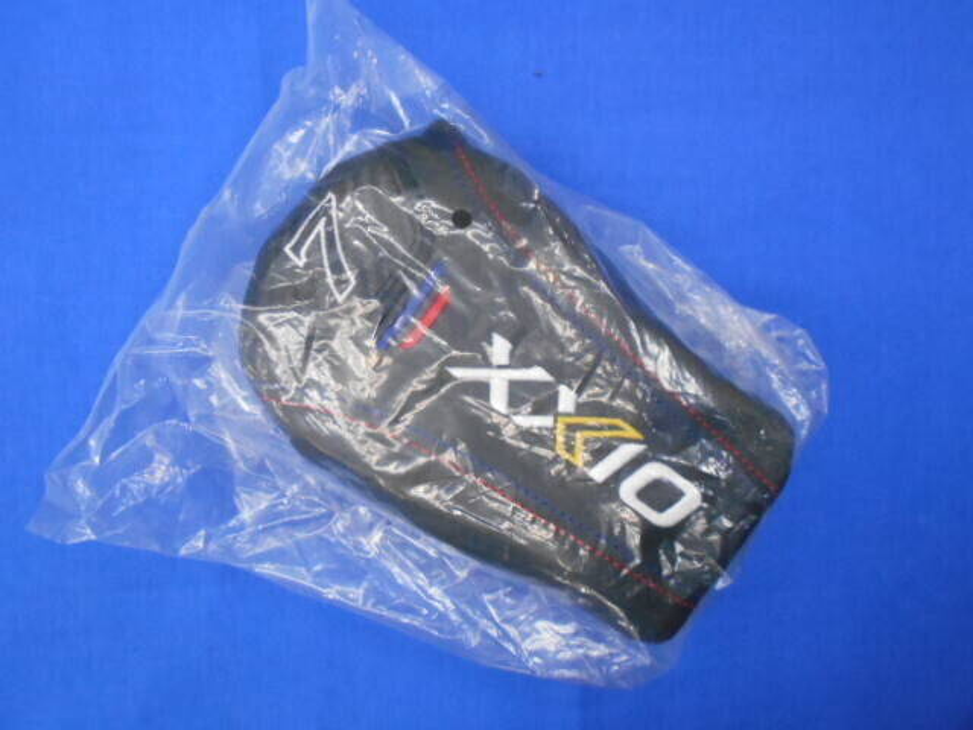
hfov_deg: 67.3
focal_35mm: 26
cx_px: 486
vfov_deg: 53.1
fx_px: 731
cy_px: 365
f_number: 3.2
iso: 800
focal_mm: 4.6
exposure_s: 1/100
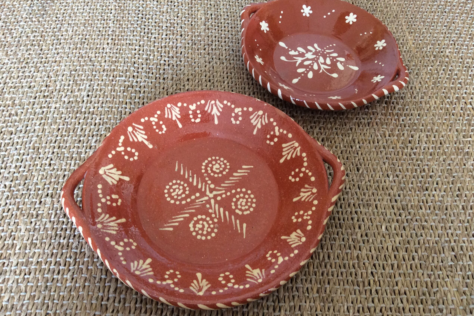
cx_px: 239
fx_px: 448
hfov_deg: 55.8
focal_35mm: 34
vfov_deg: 38.8
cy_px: 140
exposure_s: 1/25
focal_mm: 3.3
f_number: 2.4
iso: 125
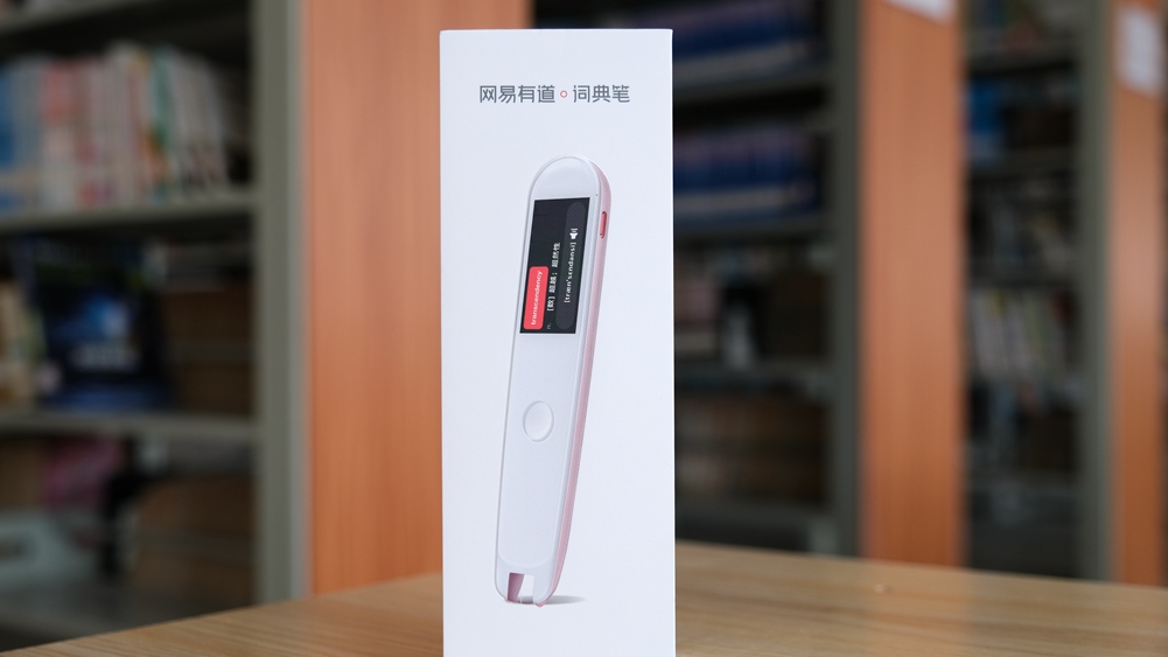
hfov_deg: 45.5
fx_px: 1394
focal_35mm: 45
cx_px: 576
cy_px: 340
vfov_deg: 26.5
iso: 160
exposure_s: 1/120
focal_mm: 28.3
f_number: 2.8
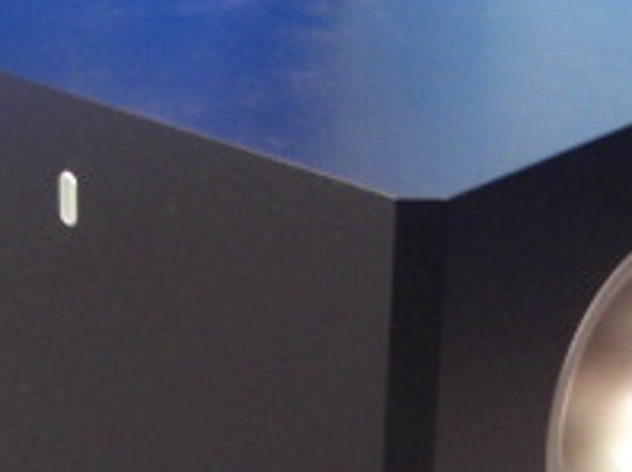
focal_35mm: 123
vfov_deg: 11.9
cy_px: 446
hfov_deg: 16.0
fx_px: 2243
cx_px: 348
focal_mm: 6.3
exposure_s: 1/8
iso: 200
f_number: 3.4
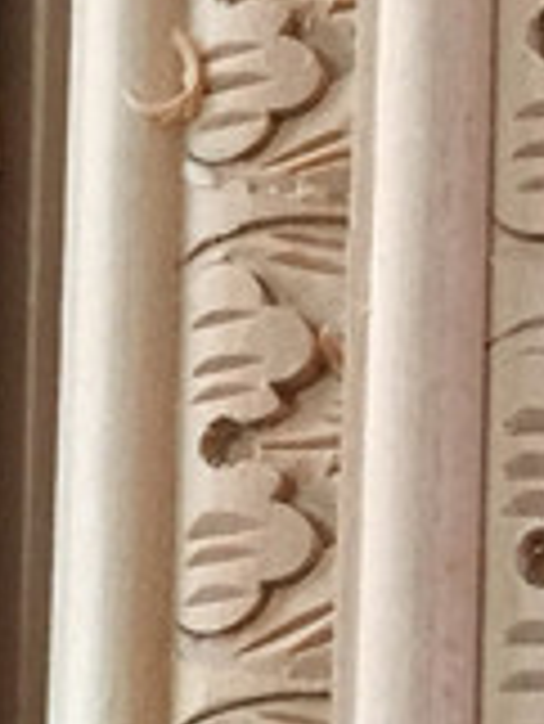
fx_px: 3264
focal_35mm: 156
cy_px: 1205
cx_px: 719
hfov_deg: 9.4
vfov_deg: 11.9
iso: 100
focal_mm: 4.15
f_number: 2.2
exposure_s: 1/17
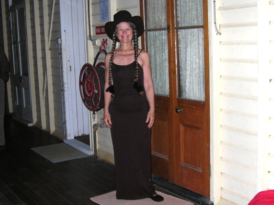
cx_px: 137
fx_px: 285
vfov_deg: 39.6
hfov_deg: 51.4
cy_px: 102
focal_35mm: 36
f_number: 2.7
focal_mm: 6
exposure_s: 1/60.1
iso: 50
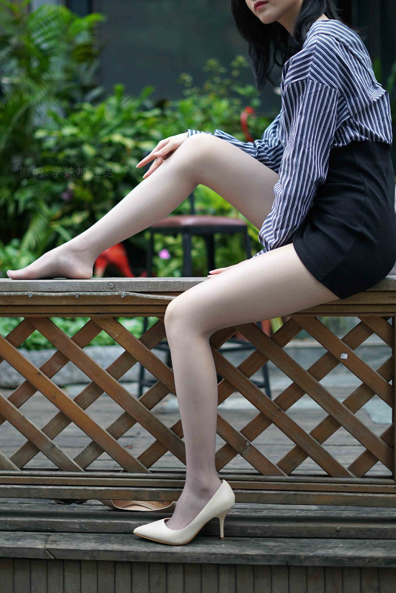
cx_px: 198
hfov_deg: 27.0
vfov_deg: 39.6
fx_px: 824
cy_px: 296
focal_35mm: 50
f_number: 1.8
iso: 200
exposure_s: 1/400
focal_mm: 50
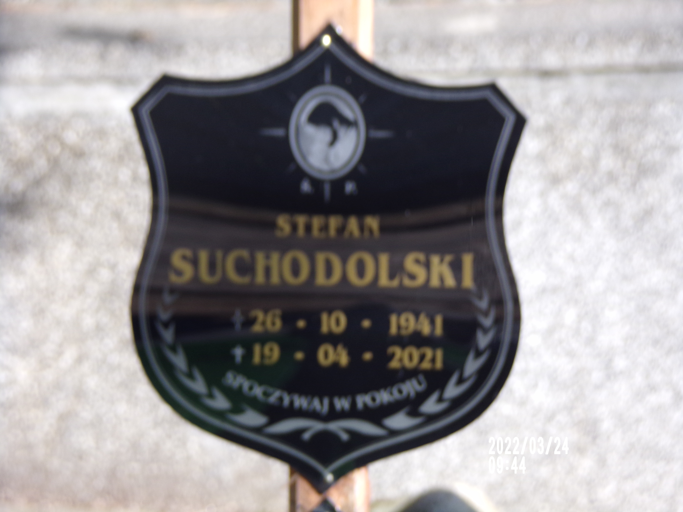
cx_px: 342
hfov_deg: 8.5
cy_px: 256
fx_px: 4578
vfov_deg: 6.4
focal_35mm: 232
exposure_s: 1/120
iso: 80
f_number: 5
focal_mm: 41.5
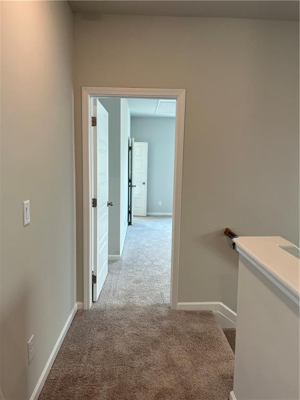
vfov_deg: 67.3
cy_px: 200
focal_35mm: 26
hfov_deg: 53.1
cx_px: 150
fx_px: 300
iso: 80
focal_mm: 5.1
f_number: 1.6
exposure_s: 1/120
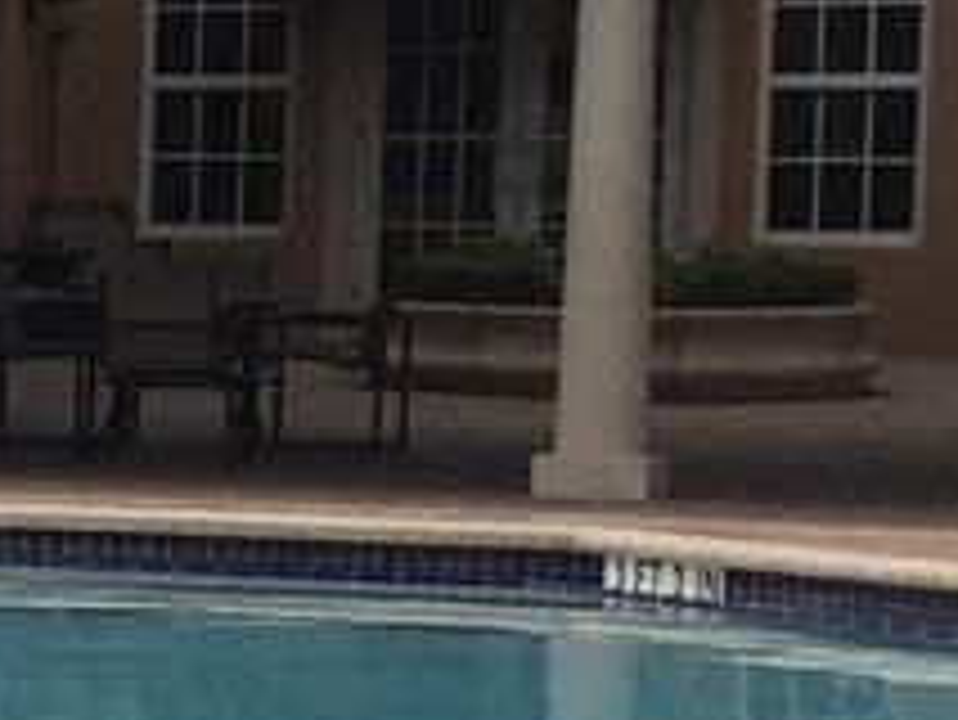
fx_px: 6037
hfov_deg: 7.9
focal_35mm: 218
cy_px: 608
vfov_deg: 6.8
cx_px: -1844
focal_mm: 4.15
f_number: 2.2
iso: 32
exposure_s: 1/4405
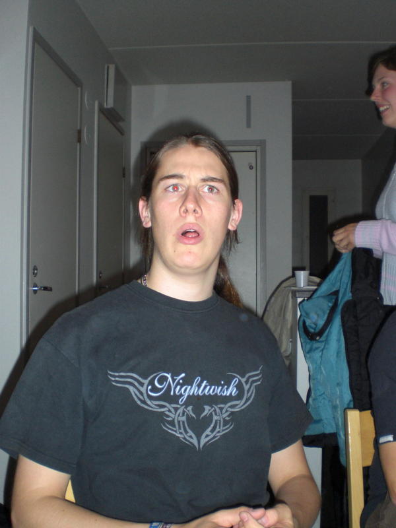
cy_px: 264
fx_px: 580
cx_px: 198
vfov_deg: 49.0
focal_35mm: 38
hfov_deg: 37.7
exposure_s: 1/60
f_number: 3.1
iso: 200
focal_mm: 6.3
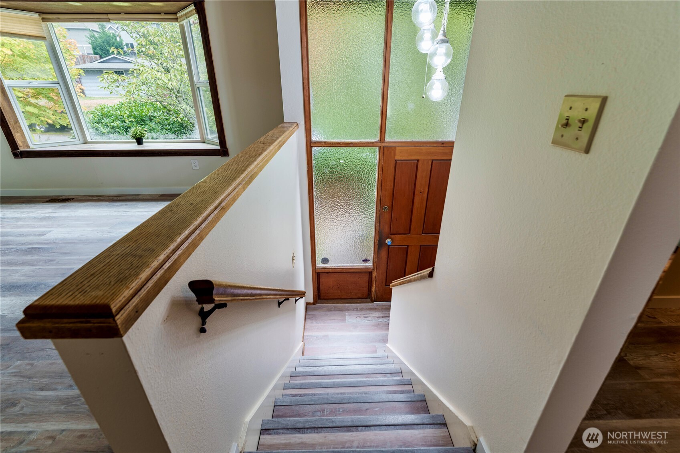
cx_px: 340
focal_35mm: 16
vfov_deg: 74.4
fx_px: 298
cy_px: 226
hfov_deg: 97.5
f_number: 7.1
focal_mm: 15.8
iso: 160
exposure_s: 1/30
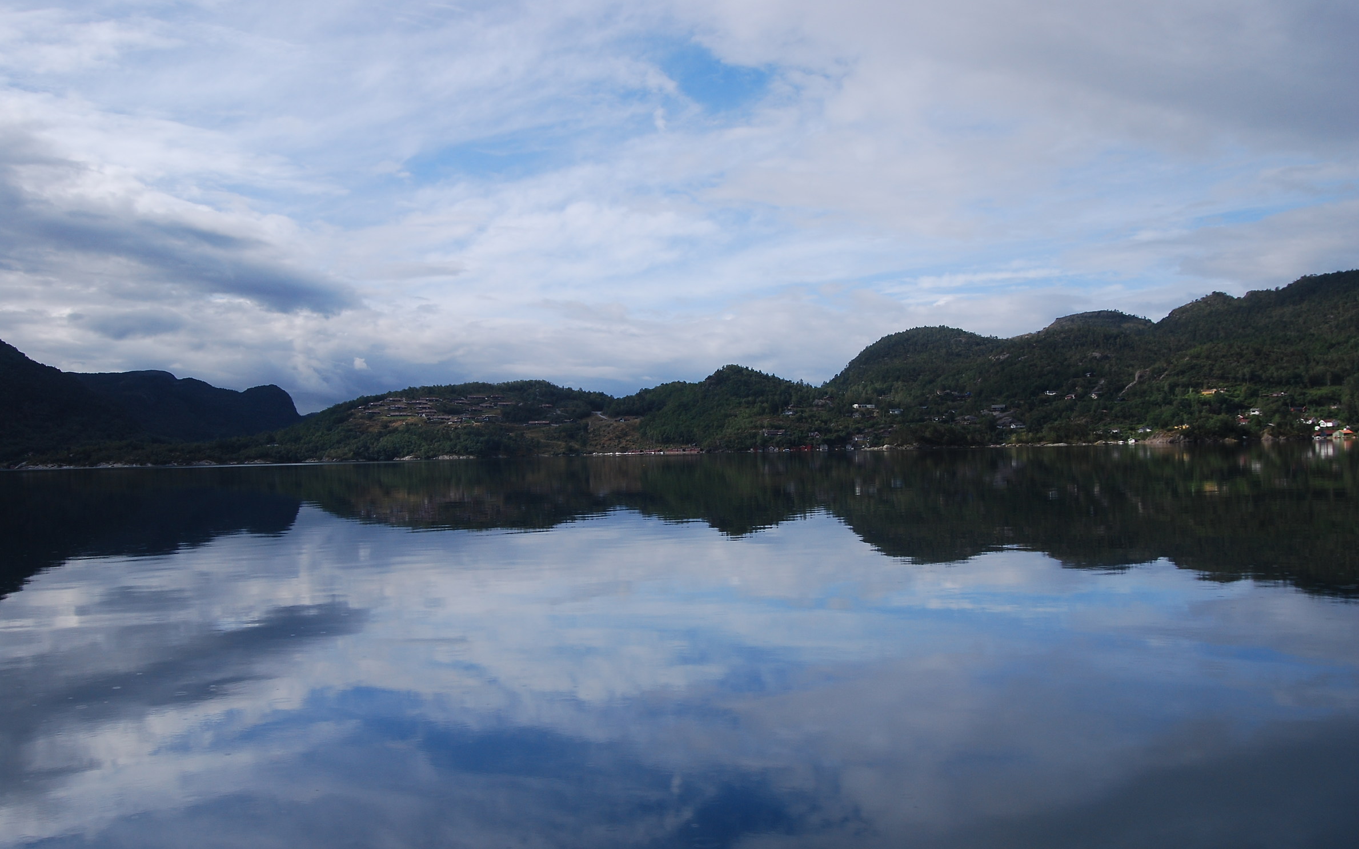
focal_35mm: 34
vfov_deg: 37.3
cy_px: 450
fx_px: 1259
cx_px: 681
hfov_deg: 56.7
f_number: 9
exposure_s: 1/160
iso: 200
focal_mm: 22
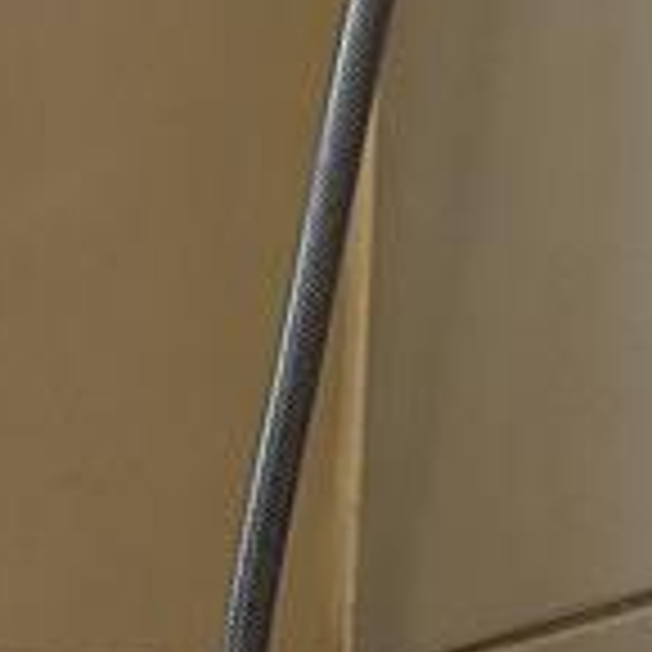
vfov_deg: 11.5
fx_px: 3196
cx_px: 656
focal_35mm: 150
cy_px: -45
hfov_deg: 11.5
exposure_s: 1/120
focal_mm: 6.76
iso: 200
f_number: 1.78
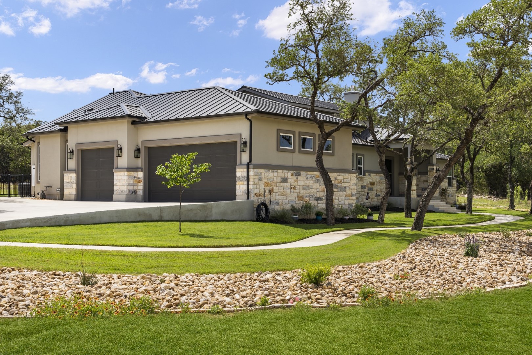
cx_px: 266
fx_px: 650
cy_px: 178
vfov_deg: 30.5
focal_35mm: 44
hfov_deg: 44.5
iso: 100
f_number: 8
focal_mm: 44
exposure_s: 1/250
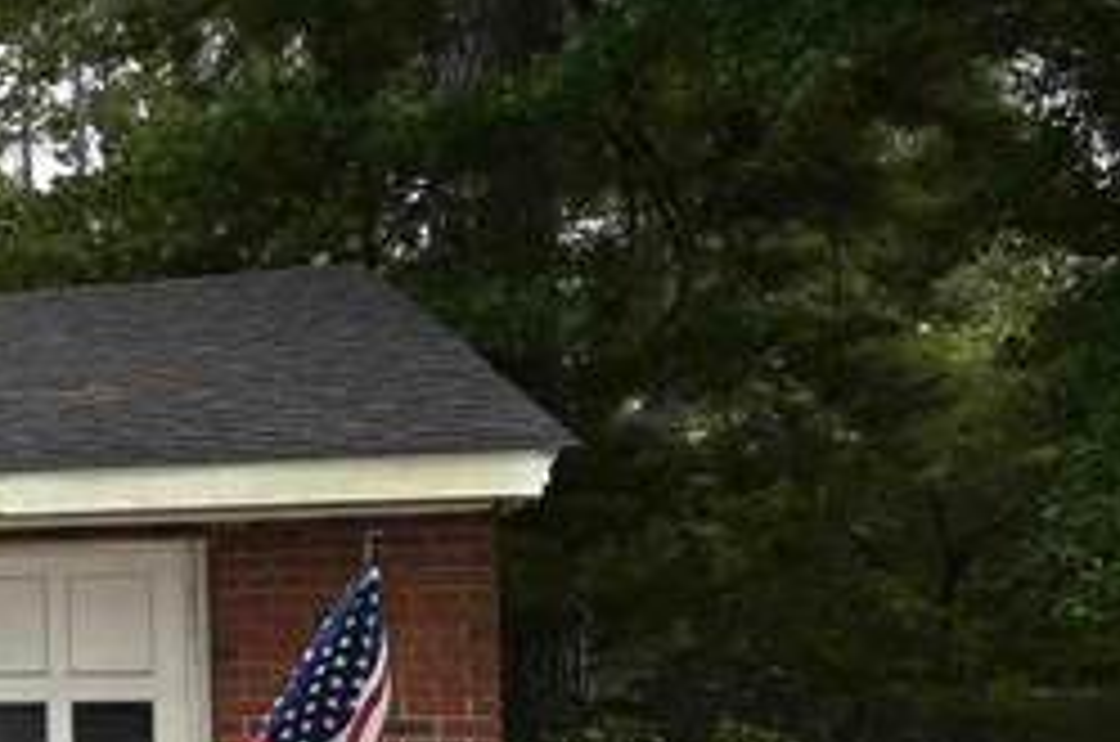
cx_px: -1093
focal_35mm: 72
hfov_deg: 18.7
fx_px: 2236
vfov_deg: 18.7
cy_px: 600
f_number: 5.6
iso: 100
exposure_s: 1/125
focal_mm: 14
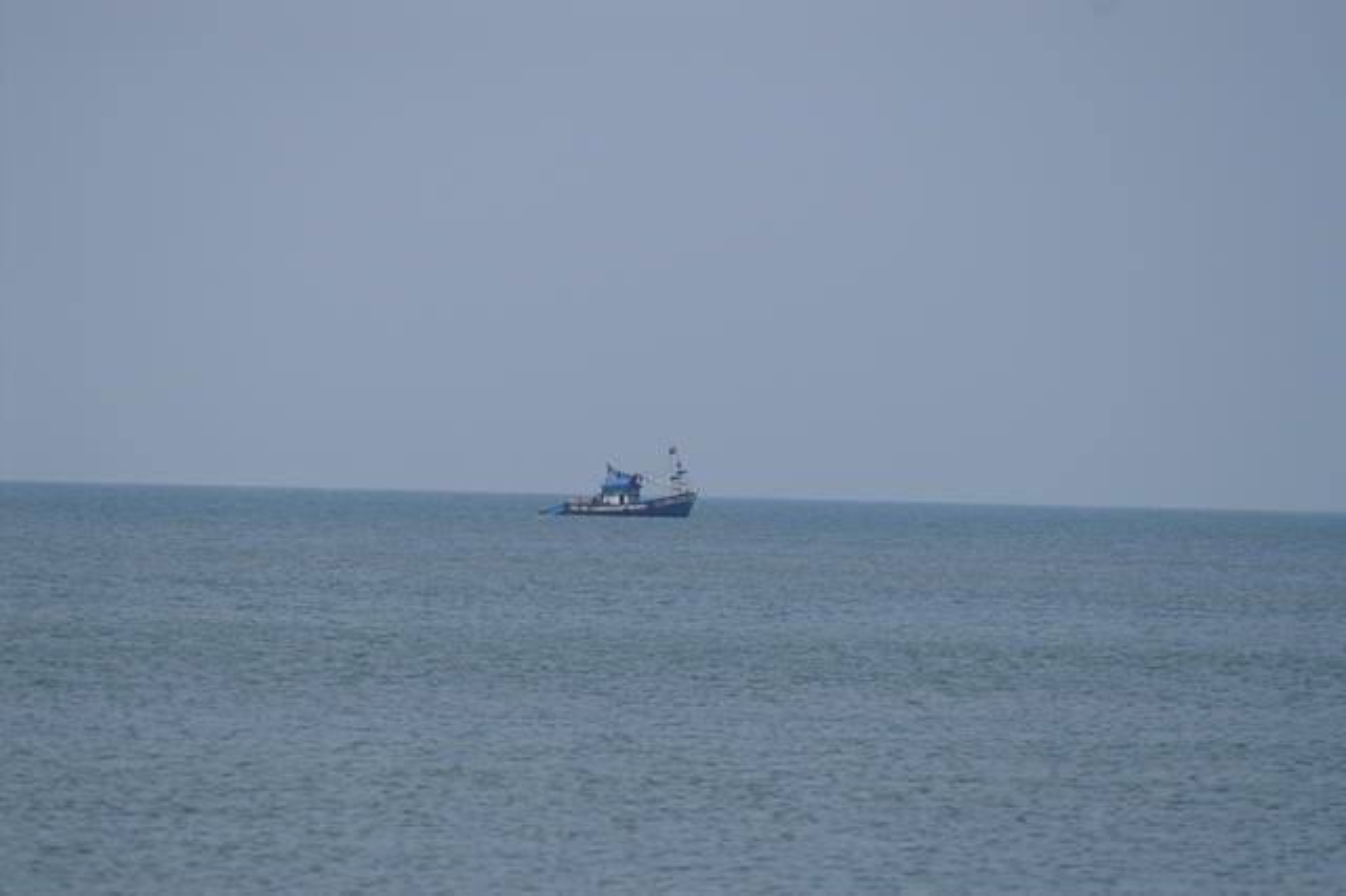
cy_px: 448
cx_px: 673
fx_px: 16816
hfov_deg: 4.6
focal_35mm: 450
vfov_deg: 3.1
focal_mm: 300
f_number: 7.1
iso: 200
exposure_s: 1/2000
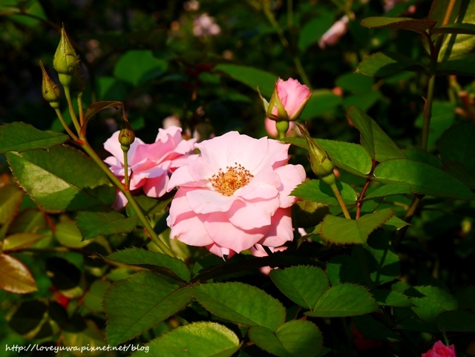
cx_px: 238
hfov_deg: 27.0
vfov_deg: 20.5
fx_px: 989
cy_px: 178
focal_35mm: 72
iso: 160
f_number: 10
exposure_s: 1/320
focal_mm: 36
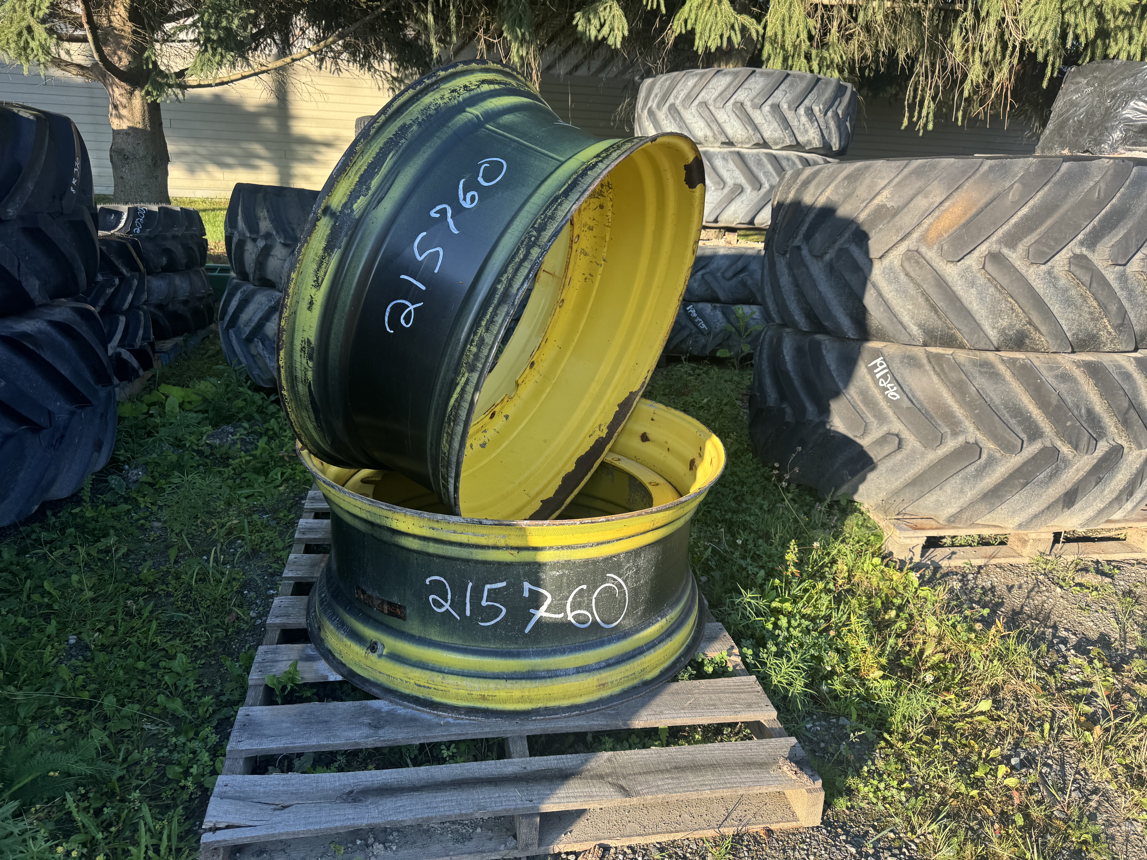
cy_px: 430
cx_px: 574
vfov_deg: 56.8
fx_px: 795
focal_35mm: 24
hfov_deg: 71.6
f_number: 1.78
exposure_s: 1/715
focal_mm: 6.76
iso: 80
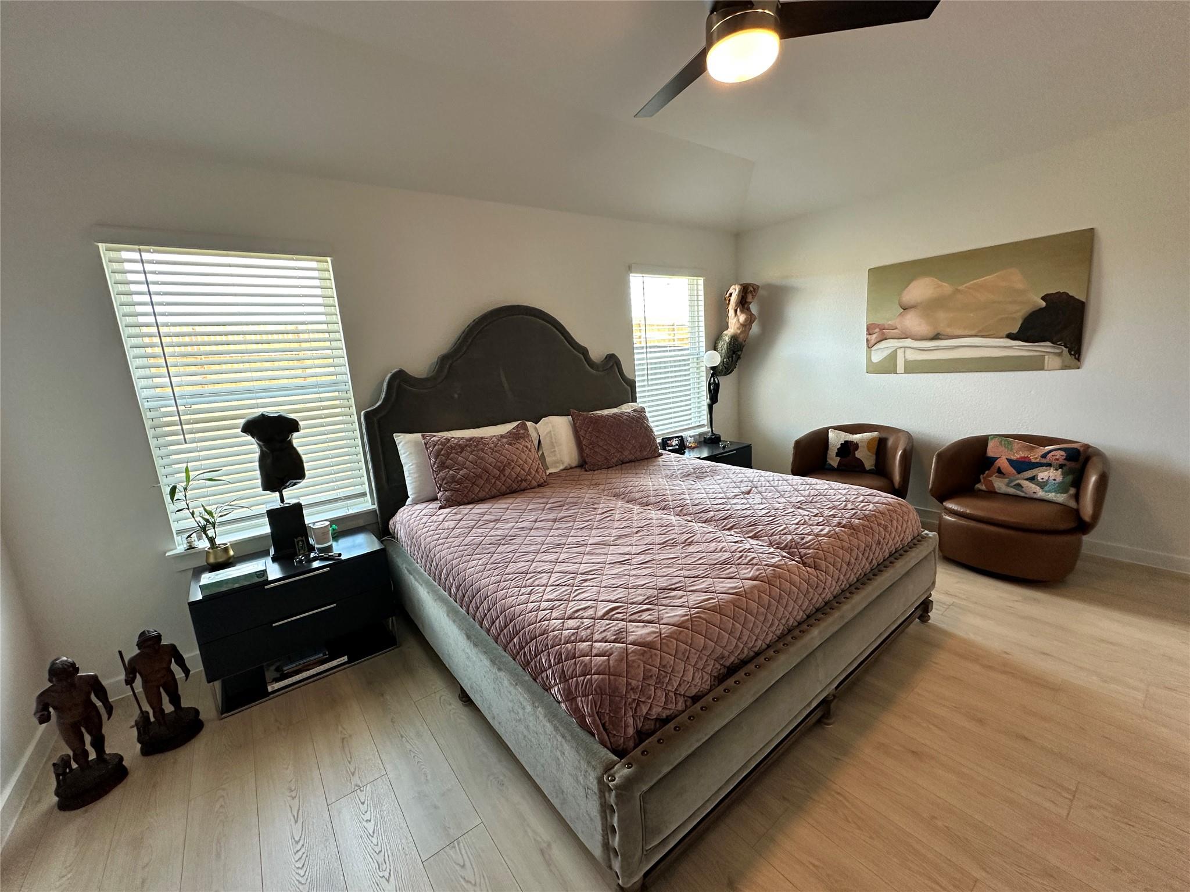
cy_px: 446
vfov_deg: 85.7
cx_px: 595
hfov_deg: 102.1
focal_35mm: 14
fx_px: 481
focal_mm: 2.22
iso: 200
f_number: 2.2
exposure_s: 1/120
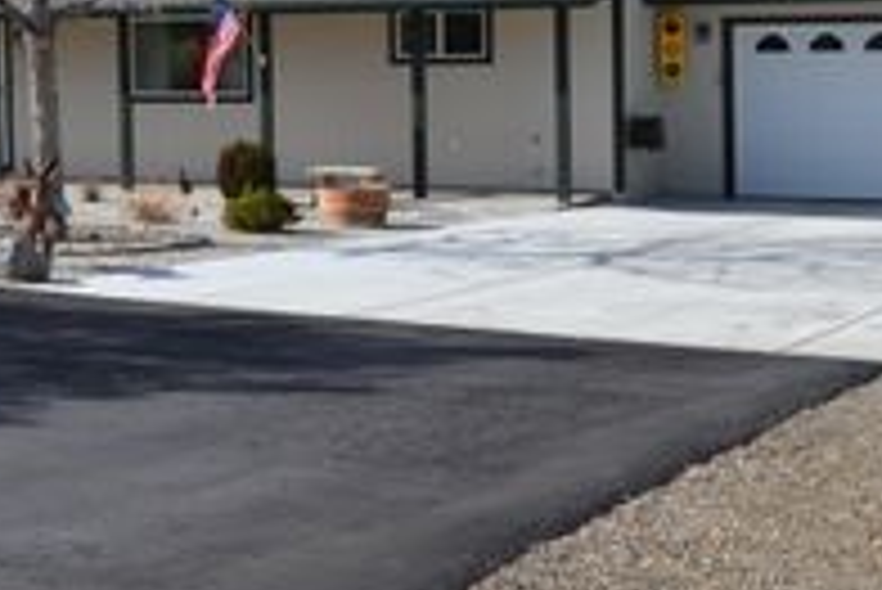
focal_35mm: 84
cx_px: 261
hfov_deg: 24.0
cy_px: 79
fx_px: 2059
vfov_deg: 16.1
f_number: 8
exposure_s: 1/250
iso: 100
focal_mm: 22
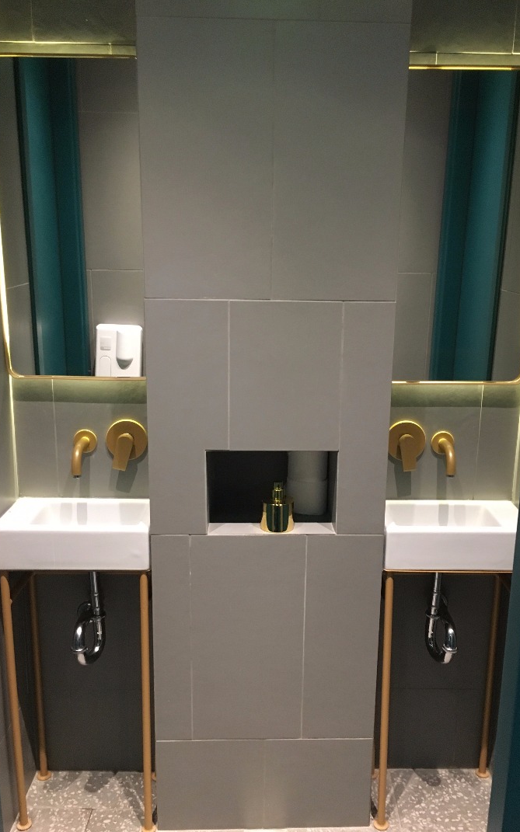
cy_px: 419
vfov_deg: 61.2
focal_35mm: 31
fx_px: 703
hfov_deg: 40.6
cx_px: 278
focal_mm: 4.15
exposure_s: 1/33
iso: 250
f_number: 2.2
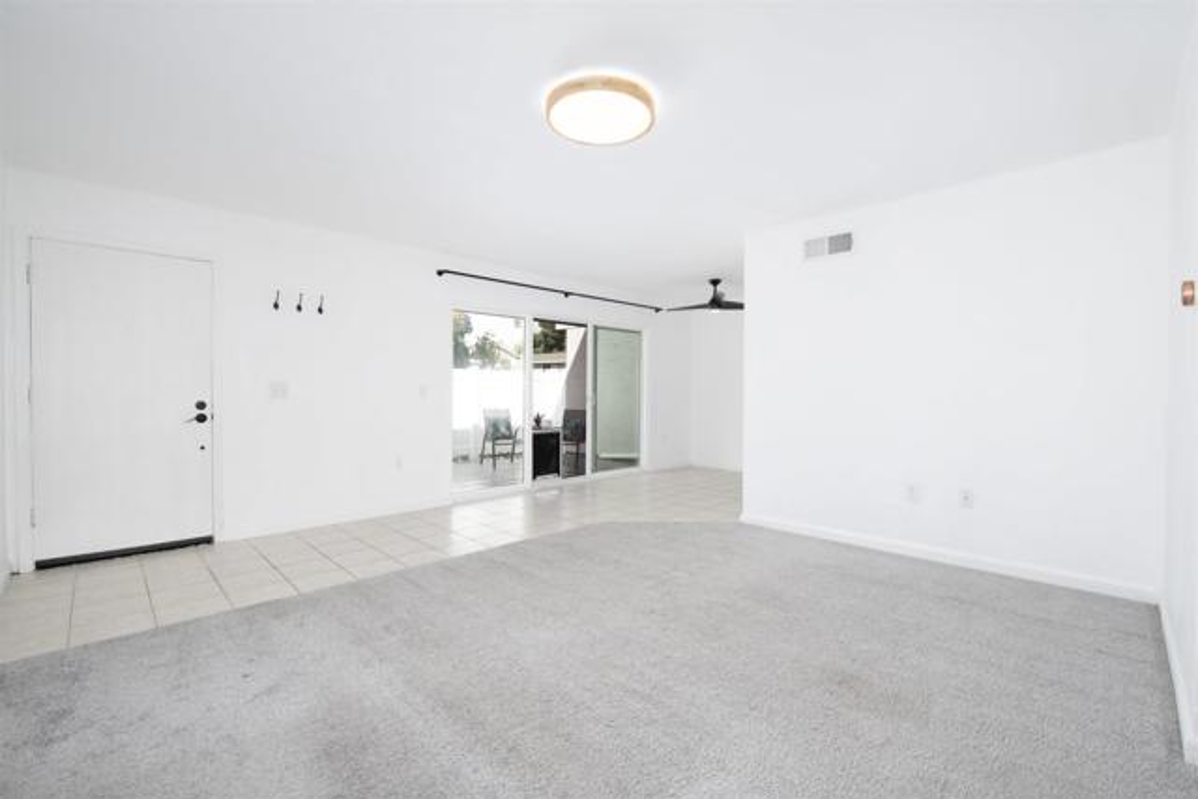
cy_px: 400
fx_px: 499
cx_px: 599
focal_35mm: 15
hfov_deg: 100.4
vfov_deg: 77.4
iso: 320
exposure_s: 1/250
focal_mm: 15
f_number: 7.1
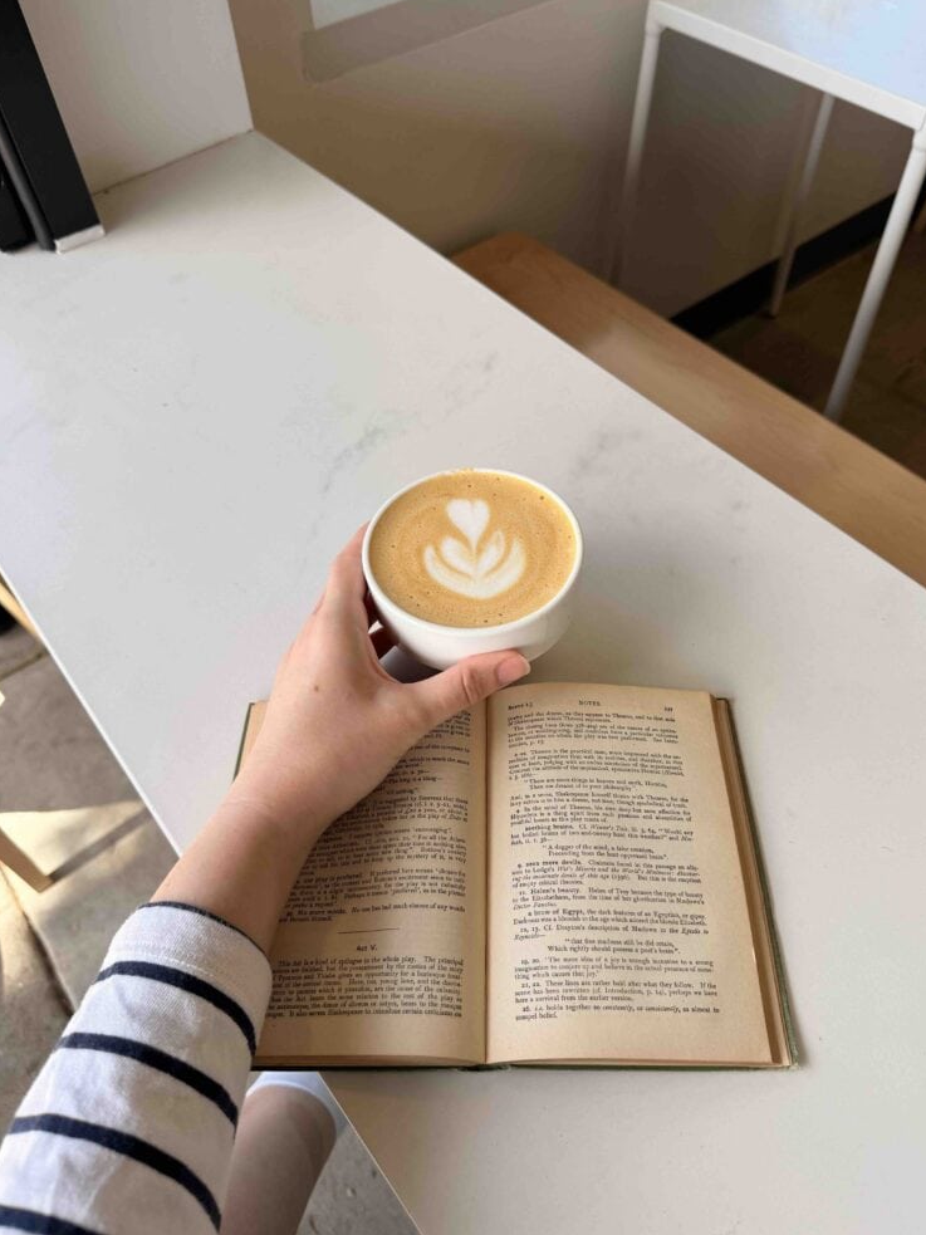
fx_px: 892
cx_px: 477
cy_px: 593
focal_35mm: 25
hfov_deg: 54.9
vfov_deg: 69.4
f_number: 1.78
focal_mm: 6.76
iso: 80
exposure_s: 1/1018
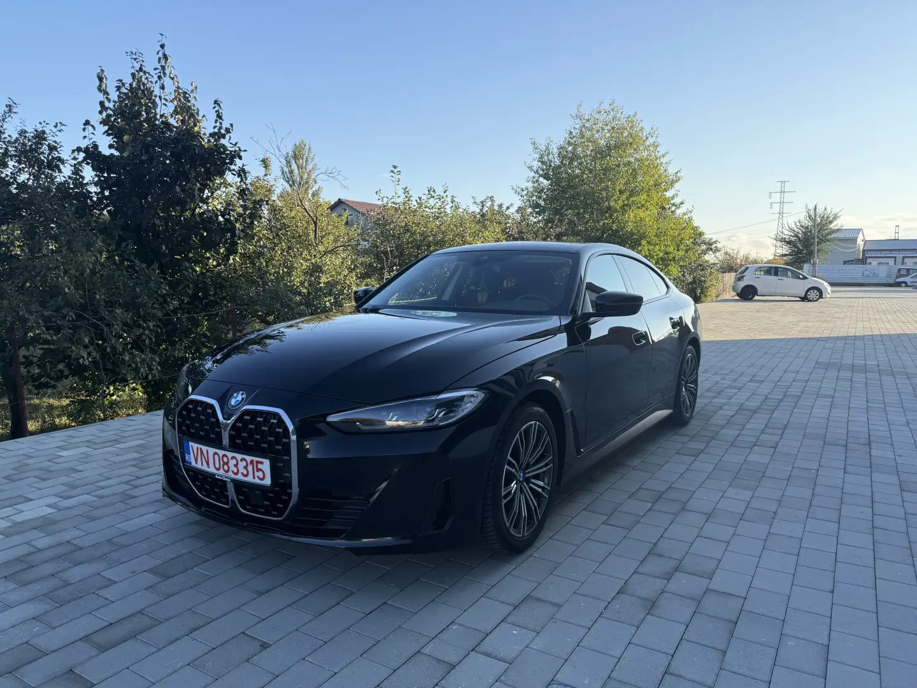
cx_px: 458
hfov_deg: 71.6
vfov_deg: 56.8
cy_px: 344
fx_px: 636
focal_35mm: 24
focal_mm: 6.76
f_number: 1.78
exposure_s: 1/1855
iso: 100
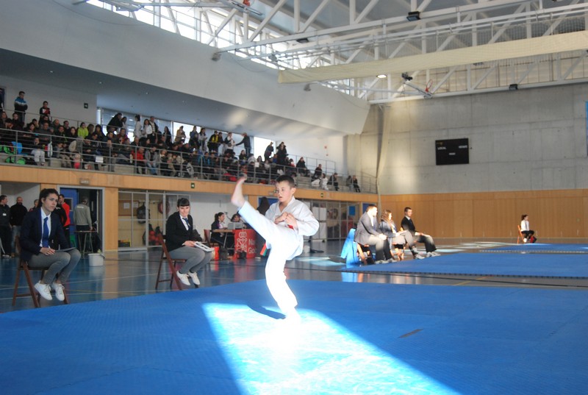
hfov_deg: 49.5
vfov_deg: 34.4
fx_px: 638
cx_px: 294
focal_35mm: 39
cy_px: 198
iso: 450
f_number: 4.2
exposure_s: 1/125
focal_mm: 26
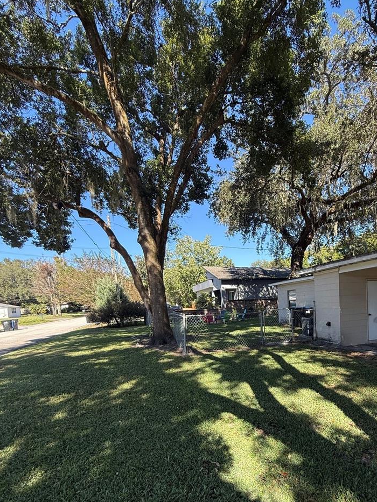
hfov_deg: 70.2
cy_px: 317
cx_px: 241
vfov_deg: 85.8
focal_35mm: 18
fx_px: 261
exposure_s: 1/494
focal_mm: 2.22
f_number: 2.2
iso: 64
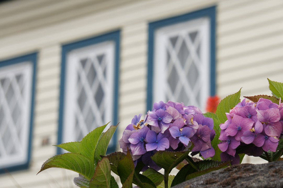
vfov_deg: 10.7
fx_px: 1002
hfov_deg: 16.1
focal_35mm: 128
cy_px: 94
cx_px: 142
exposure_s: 1/250
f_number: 6.3
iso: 200
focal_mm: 85
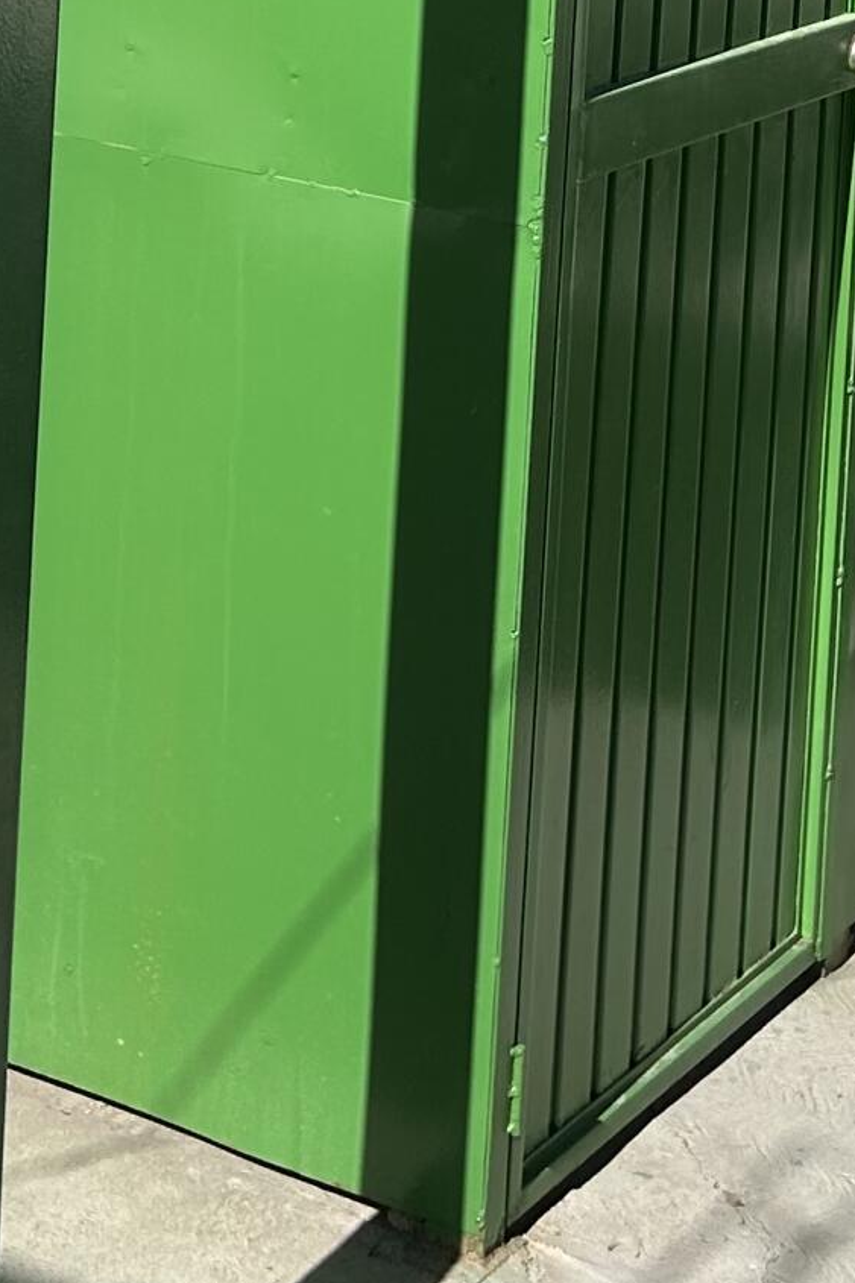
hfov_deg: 14.2
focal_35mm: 96
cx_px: 422
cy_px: -351
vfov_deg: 19.7
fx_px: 3421
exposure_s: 1/9434
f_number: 1.5
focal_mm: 5.7
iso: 50
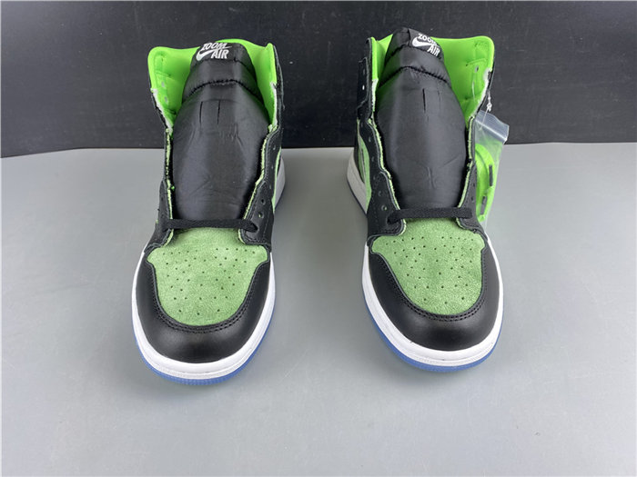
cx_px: 318
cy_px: 238
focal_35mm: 26
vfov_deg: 53.1
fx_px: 478
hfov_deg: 67.3
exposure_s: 1/50
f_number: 1.8
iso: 125
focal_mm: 4.25
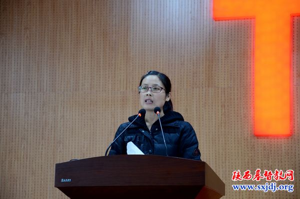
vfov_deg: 10.7
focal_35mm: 128
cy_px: 100
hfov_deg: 16.1
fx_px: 1060
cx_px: 150
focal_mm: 85
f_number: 5.6
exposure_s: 1/25
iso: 1000
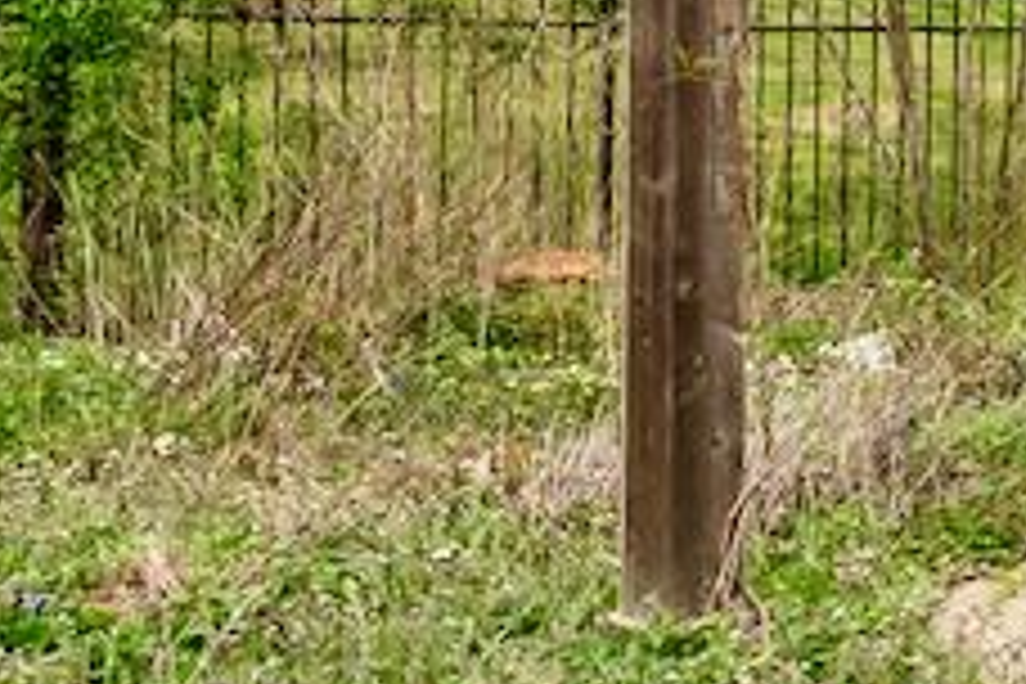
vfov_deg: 13.2
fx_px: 2878
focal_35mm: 101
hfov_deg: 16.8
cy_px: -133
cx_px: 1845
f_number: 7.1
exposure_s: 1/100
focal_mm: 18
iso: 80
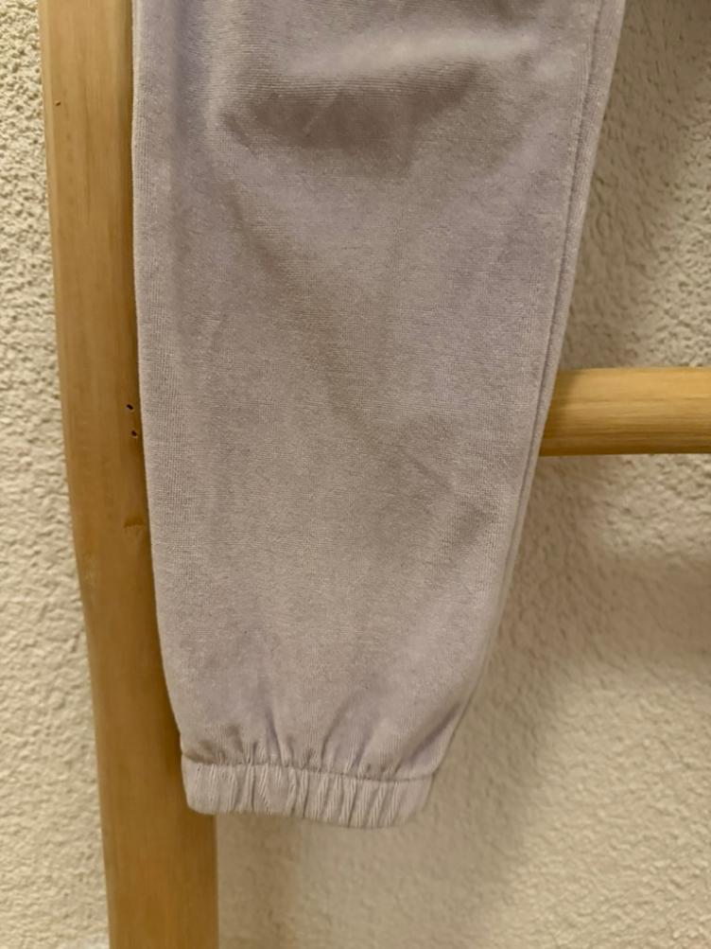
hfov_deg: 56.8
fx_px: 657
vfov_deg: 71.6
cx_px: 356
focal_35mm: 24
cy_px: 474
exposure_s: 1/50
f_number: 1.78
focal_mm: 6.76
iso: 800
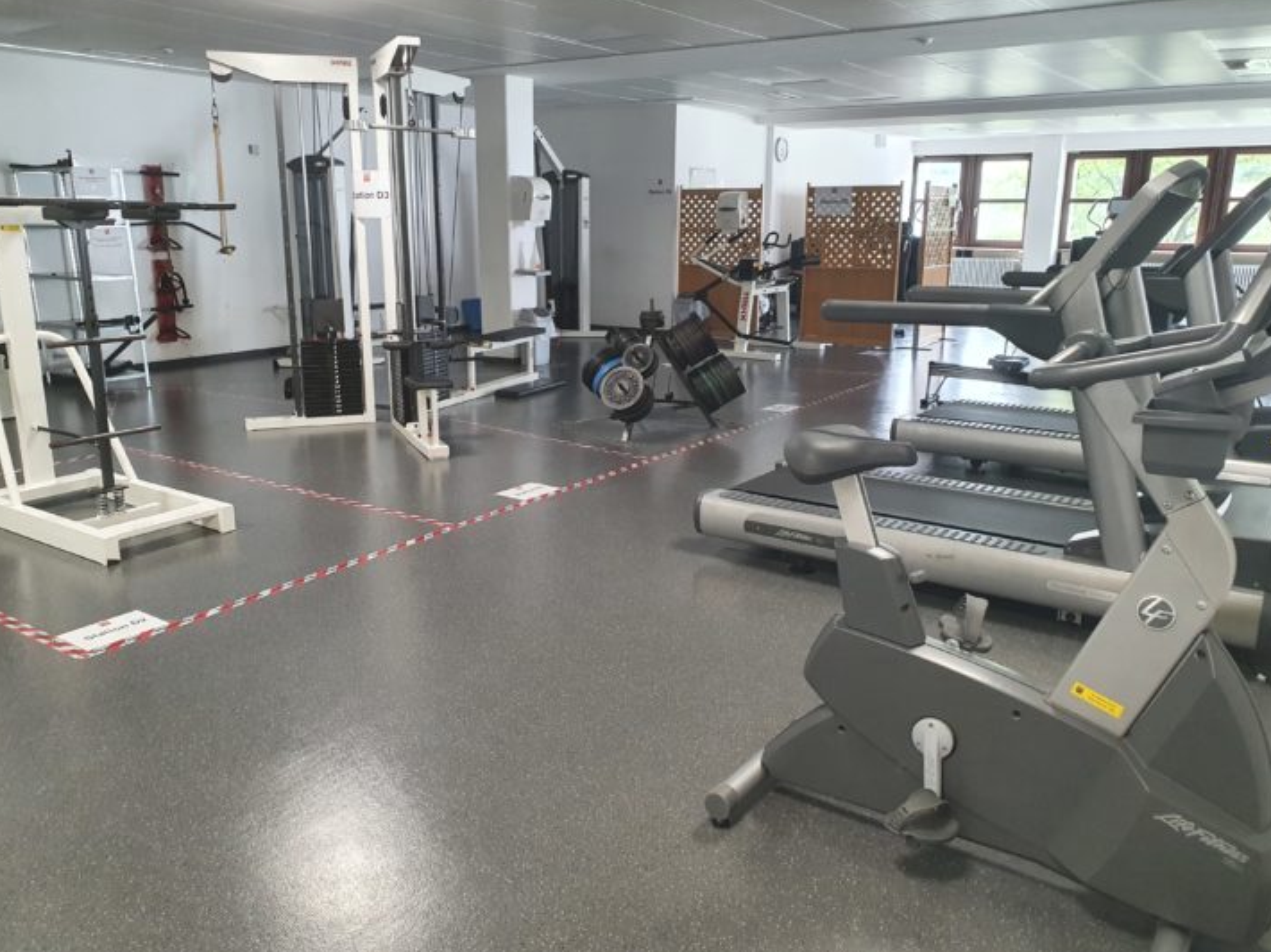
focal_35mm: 27
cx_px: 620
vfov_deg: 51.3
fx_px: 991
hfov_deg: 65.3
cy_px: 472
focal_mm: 4.32
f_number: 2.4
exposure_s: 1/50
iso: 400
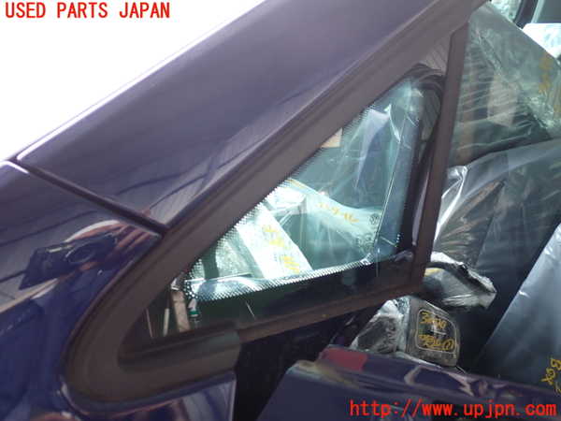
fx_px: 519
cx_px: 280
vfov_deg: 44.2
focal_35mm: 32
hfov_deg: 56.8
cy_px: 210
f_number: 2.4
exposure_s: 1/100
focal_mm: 5.79
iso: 200
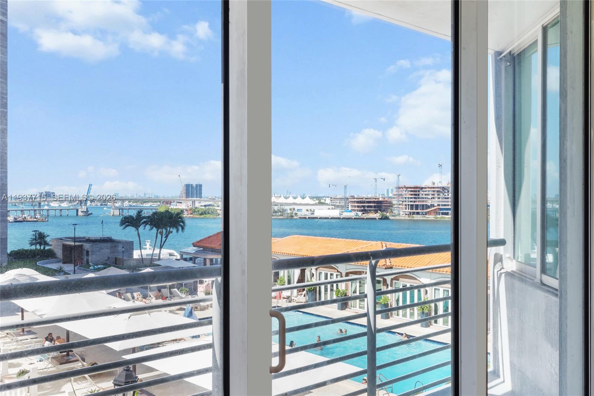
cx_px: 297
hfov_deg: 54.4
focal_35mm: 35
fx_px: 577
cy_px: 198
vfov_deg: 37.8
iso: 250
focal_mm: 35
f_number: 14
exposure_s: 1/15
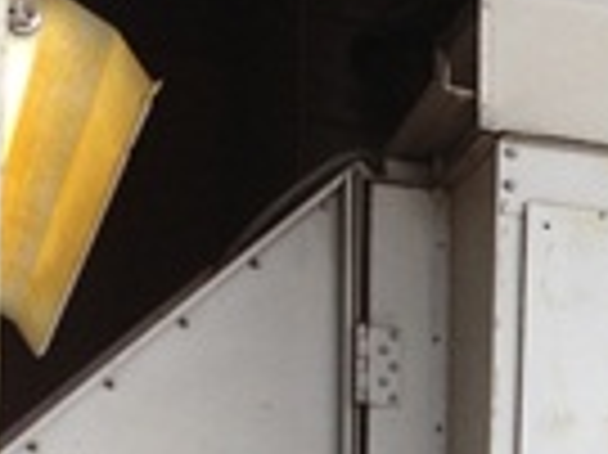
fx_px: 2527
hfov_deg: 12.8
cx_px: 989
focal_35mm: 144
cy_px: 719
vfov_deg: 9.9
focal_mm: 4.28
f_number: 2.4
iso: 50
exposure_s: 1/277
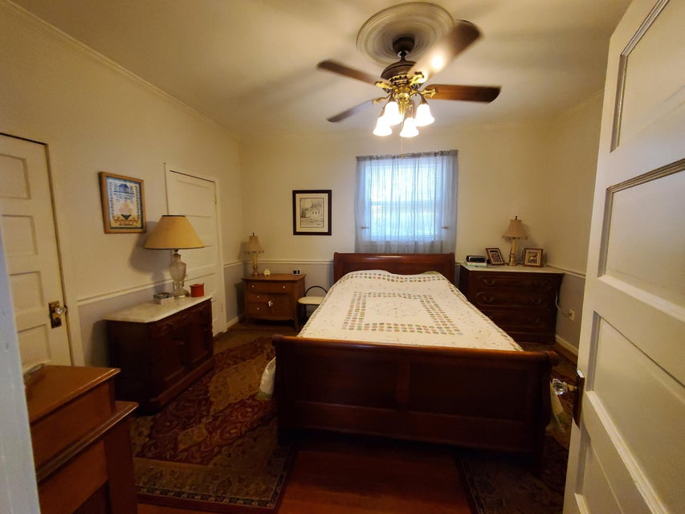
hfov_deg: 106.2
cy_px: 257
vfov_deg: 89.9
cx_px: 342
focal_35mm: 13
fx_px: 257
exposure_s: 1/60
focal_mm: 1.8
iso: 400
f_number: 2.2
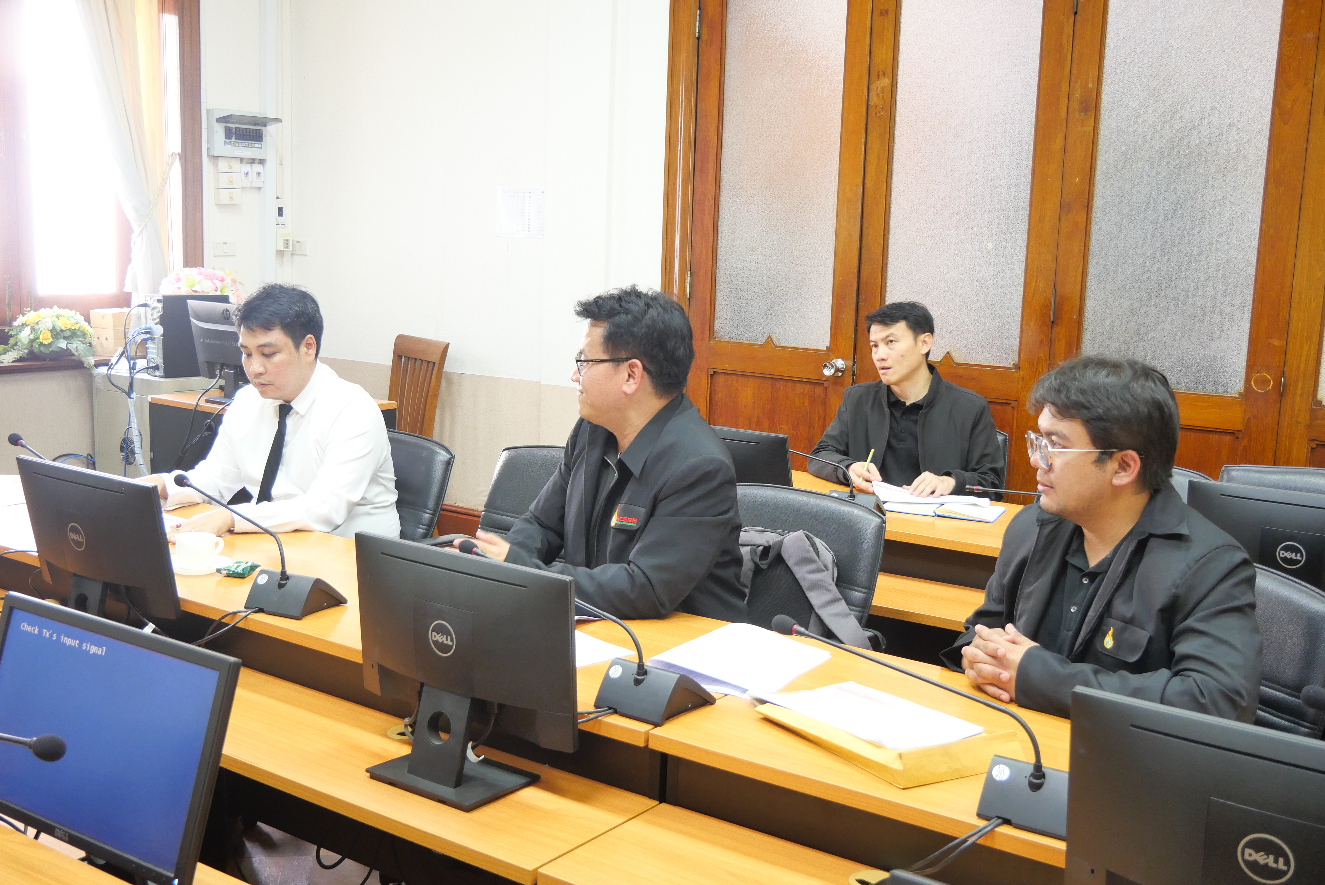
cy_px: 442
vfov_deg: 36.0
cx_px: 662
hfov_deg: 51.9
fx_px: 1363
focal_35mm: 37
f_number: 3.9
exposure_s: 1/13
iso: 1000
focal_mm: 18
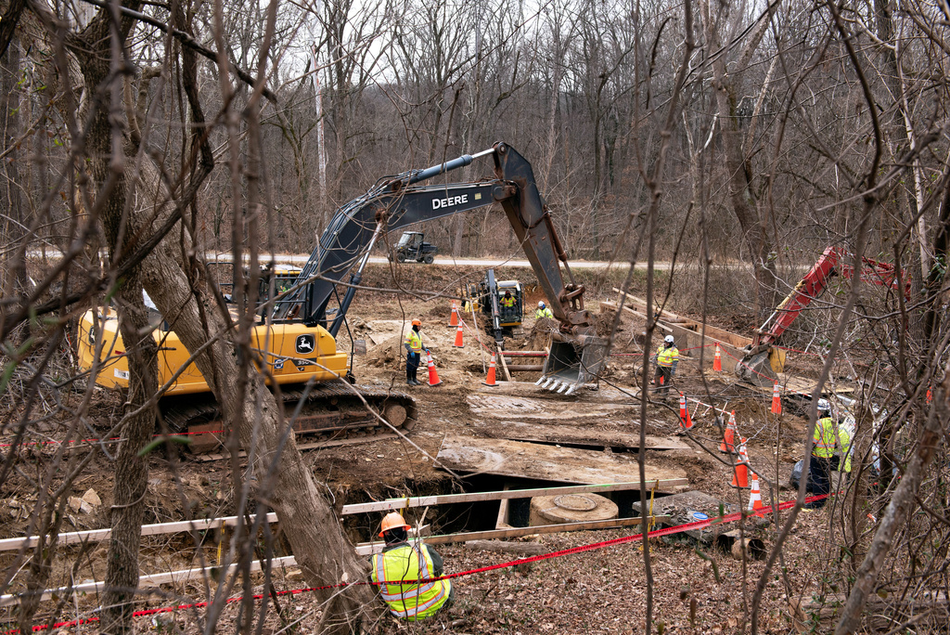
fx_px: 924
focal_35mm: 35
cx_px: 475
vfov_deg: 37.9
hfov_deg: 54.4
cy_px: 318
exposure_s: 1/400
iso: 400
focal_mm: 35
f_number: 6.3
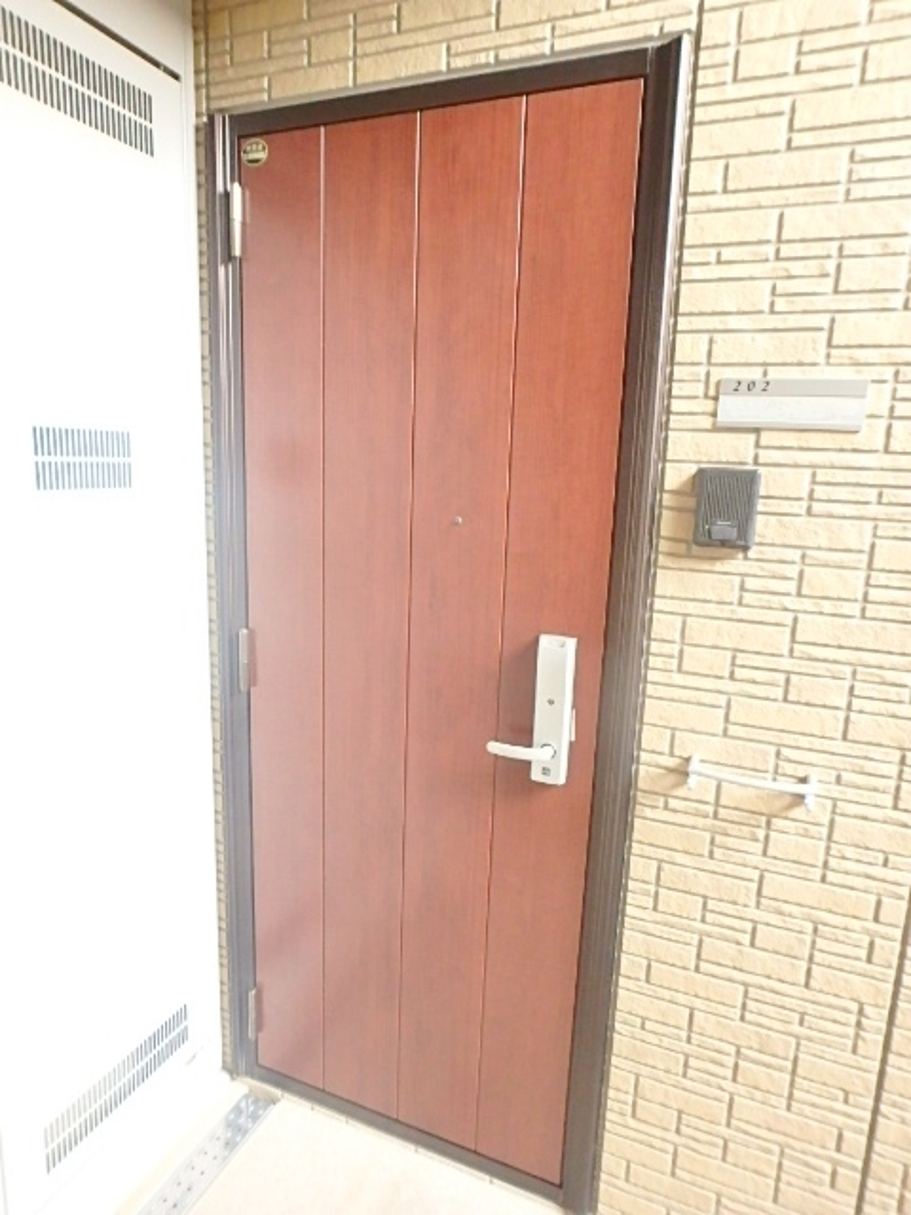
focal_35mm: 21
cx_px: 456
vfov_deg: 79.0
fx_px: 737
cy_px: 608
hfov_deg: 63.4
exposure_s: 1/20
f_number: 3.5
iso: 800
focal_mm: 3.7
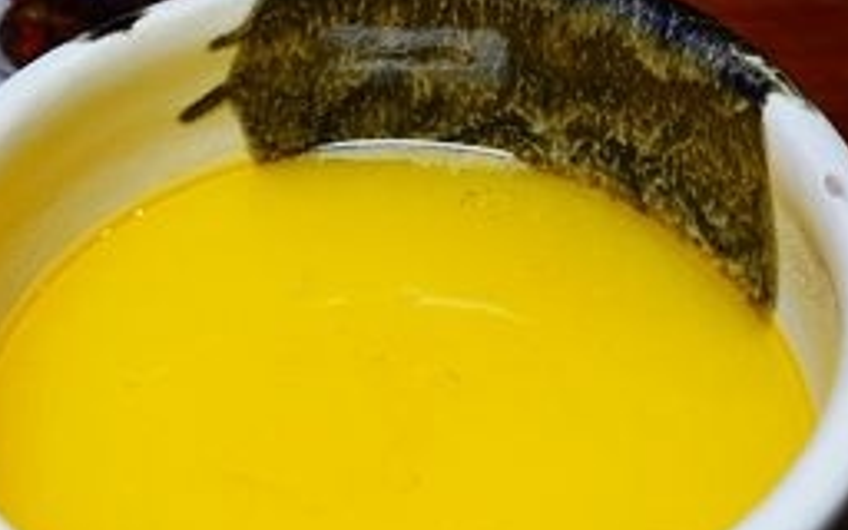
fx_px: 1433
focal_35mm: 62
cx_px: 238
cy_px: 257
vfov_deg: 21.0
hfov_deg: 32.5
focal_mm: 9
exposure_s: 1/80
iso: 125
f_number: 2.8
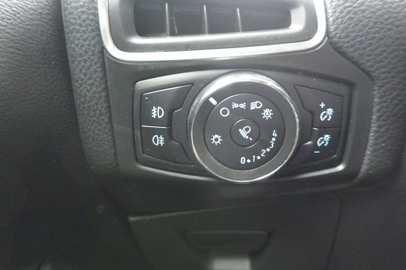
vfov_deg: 41.1
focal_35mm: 32
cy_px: 124
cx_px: 211
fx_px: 361
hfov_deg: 58.7
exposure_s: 1/30
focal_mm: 10
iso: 2000
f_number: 3.5
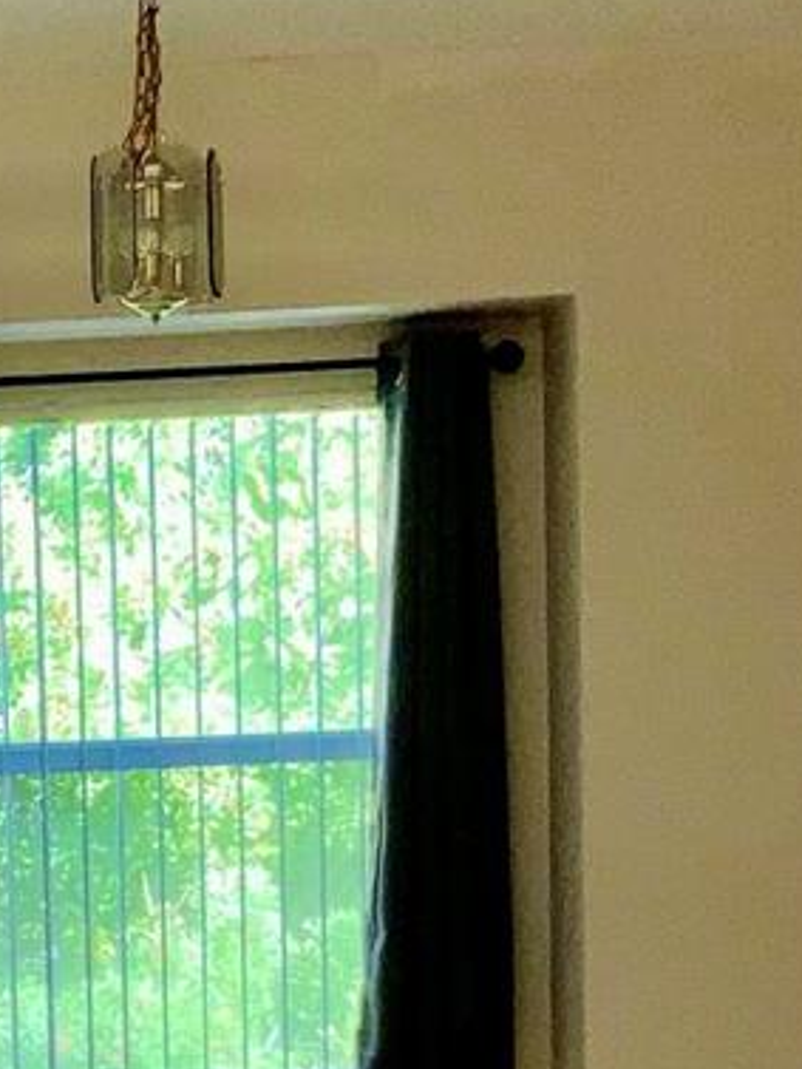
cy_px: 1188
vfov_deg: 16.2
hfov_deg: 12.2
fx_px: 3643
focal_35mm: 118
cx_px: -247
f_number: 1.8
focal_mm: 3
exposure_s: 1/125
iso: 16
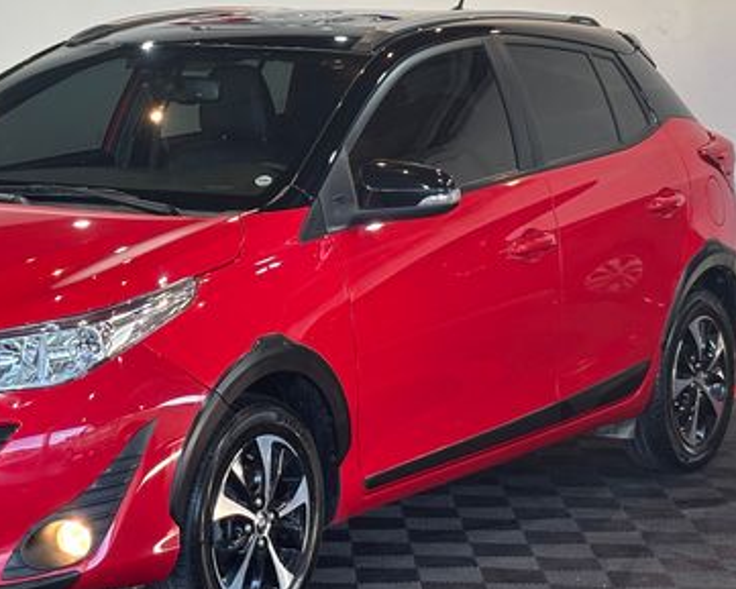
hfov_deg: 16.8
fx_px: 2484
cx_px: 228
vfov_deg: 13.5
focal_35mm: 114
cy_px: 255
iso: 25
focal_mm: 5.96
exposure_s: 1/120
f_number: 1.6
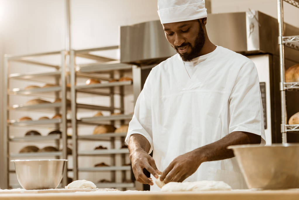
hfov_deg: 18.6
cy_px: 100
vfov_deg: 12.5
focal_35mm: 110
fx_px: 914
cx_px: 150
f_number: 2.8
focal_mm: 110
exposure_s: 1/250
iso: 250
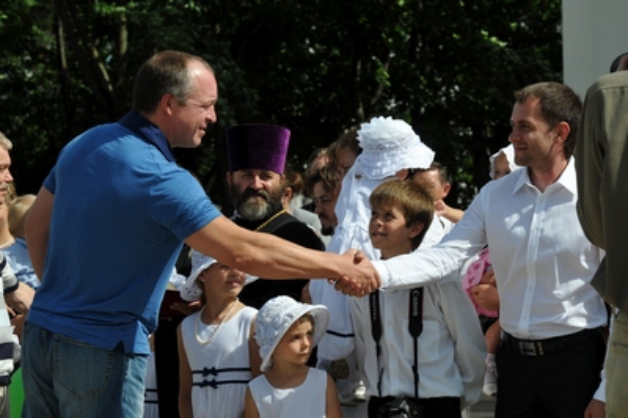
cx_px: 314
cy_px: 209
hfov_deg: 13.1
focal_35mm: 158
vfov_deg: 8.7
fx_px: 2745
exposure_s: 1/400
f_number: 10
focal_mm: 105
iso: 200
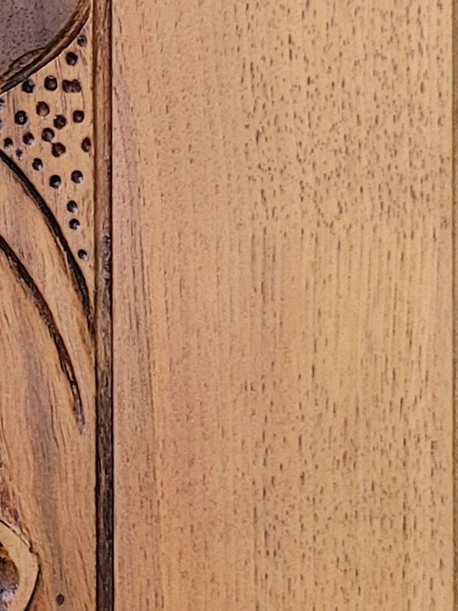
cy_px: 202
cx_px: -156
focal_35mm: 129
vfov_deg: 15.3
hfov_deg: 11.2
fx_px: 2278
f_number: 1.8
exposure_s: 1/100
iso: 200
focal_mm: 5.4
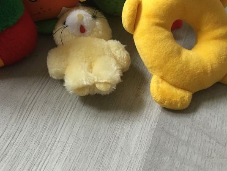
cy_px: 19
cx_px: 44
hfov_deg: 34.4
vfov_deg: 26.2
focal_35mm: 54
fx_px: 354
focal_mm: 4.15
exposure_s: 1/33
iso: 200
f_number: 2.2
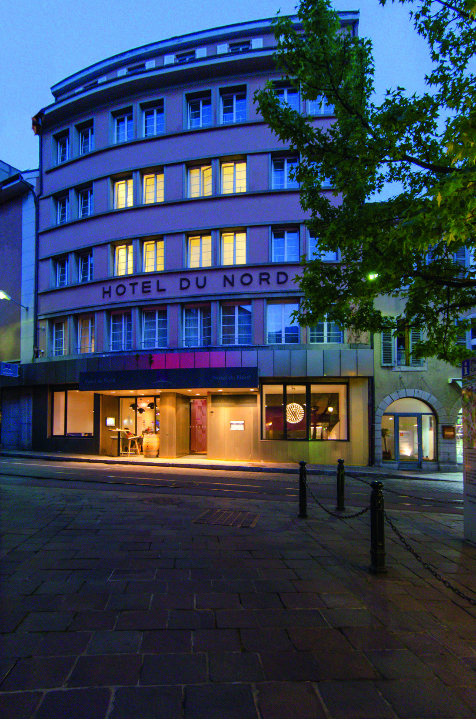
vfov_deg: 90.1
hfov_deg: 67.2
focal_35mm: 18
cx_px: 238
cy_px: 360
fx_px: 359
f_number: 4
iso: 2000
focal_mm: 12
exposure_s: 1/50
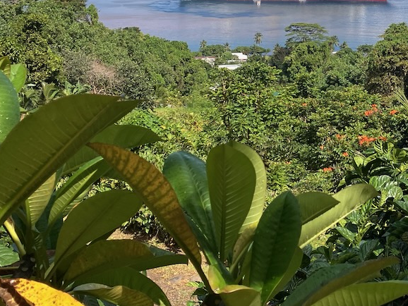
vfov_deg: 22.7
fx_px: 731
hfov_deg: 29.9
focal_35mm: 62
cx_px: 362
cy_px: -4
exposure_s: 1/2404
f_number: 1.8
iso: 32
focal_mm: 3.99
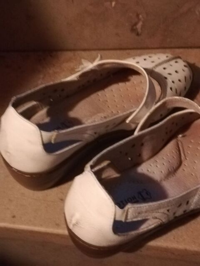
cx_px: 100
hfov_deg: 28.0
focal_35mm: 52
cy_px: 133
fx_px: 401
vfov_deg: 36.8
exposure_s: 1/14.3
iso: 1250
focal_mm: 3.83
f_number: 2.2
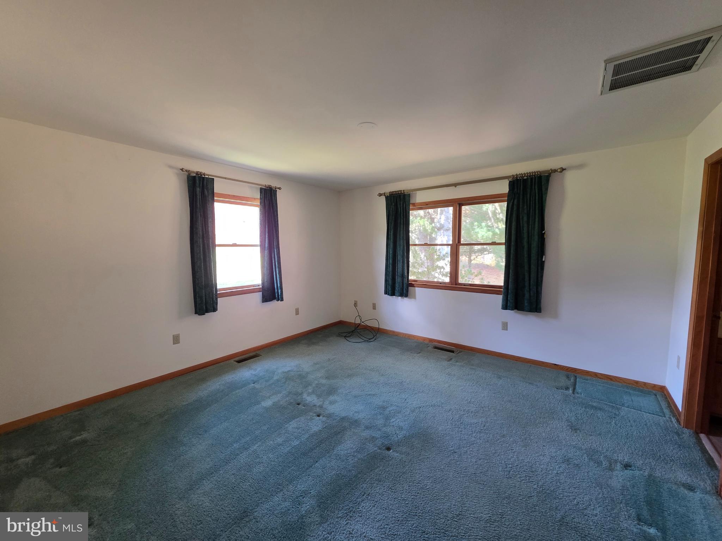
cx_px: 361
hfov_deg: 106.2
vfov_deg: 89.9
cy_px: 270
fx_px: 271
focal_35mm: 13
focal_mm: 2.2
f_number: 1.9
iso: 250
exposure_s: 1/60
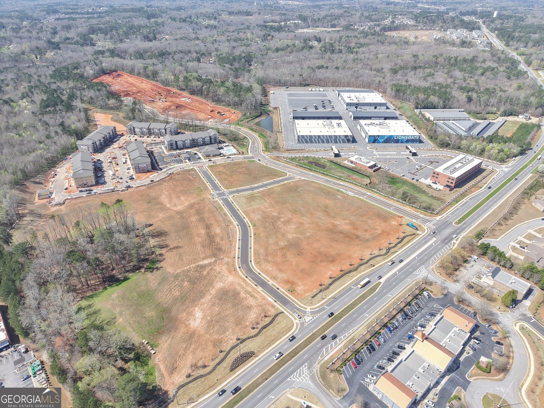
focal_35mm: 24
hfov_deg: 71.6
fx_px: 377
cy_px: 204
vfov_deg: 56.8
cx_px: 272
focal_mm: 8.67
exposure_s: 1/1600
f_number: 1.8
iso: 160
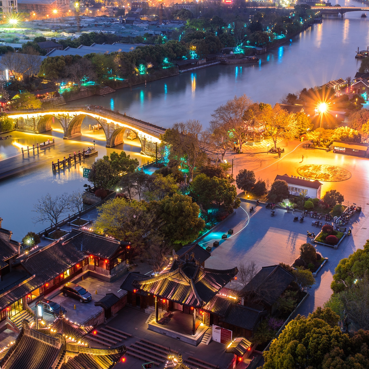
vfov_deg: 32.7
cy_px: 143
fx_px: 627
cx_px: 181
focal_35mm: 52
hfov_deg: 32.8
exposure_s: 30
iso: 100
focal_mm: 32
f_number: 13
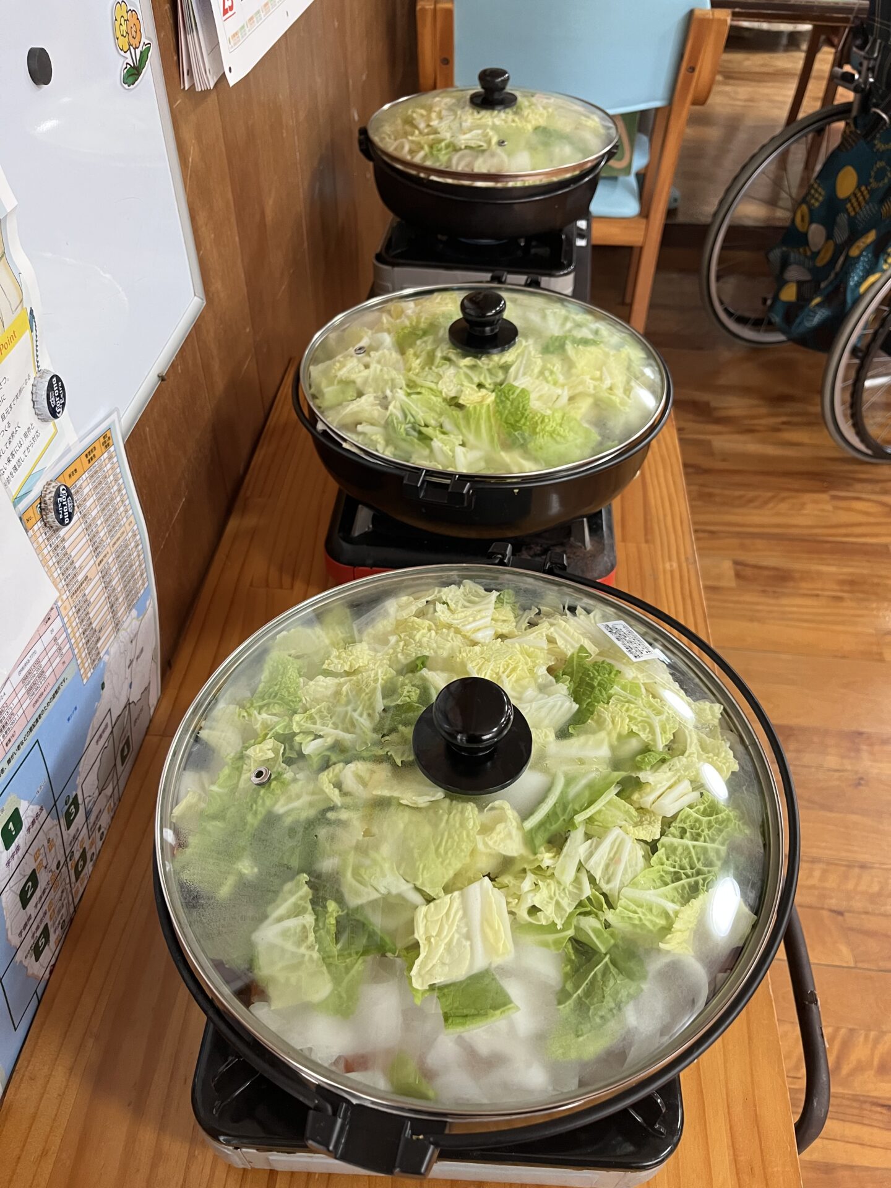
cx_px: 446
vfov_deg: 67.3
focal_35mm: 26
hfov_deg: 53.1
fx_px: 892
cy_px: 594
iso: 250
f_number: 1.6
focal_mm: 5.1
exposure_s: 1/59
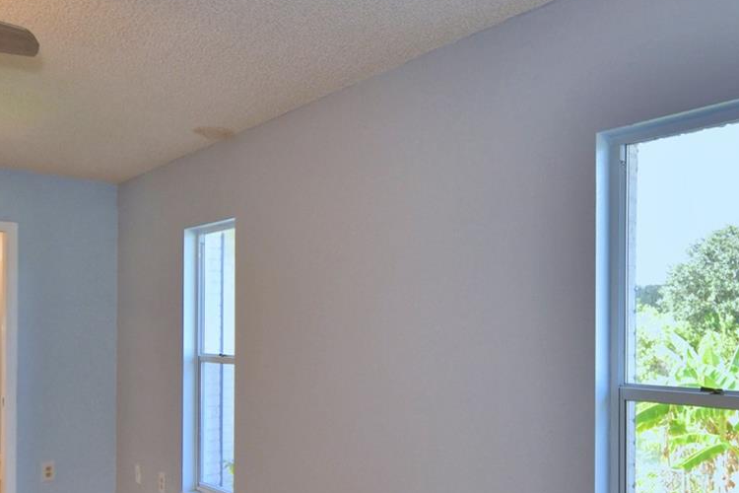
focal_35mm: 32
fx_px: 657
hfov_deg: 58.3
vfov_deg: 40.5
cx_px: 437
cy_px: 337
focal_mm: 10
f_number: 4.5
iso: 200
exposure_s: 1/60
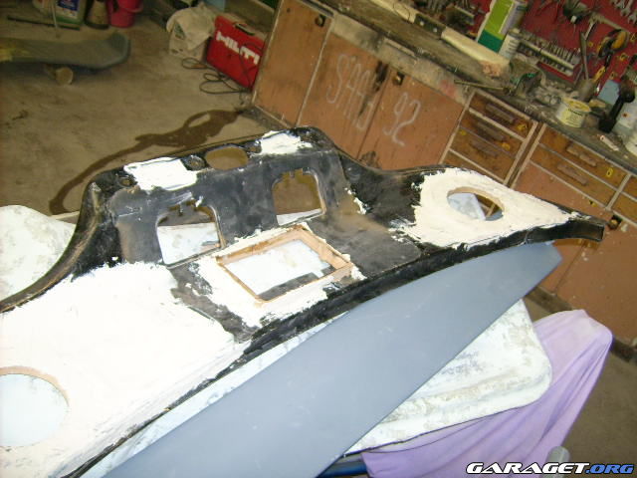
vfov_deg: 40.7
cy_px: 239
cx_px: 318
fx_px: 644
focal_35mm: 35
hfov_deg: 52.6
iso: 100
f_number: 2.8
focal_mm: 5.95
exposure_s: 1/60
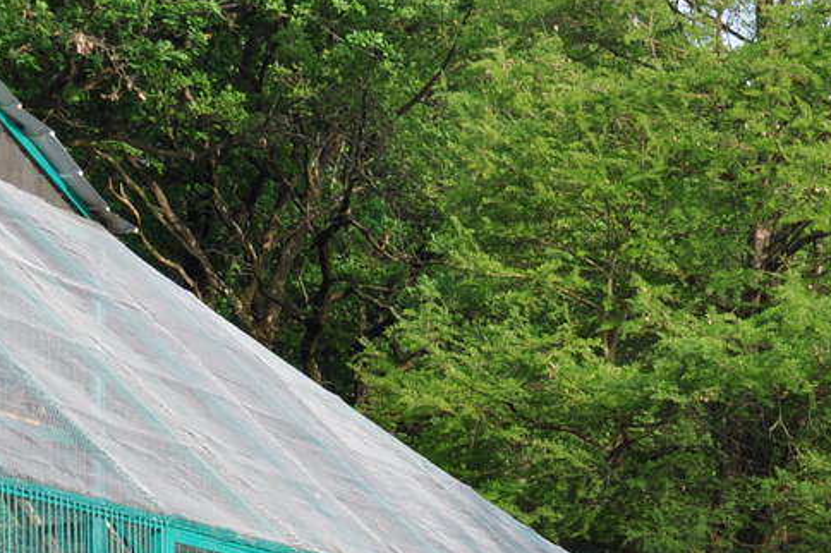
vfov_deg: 12.1
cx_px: 1092
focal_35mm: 109
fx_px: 2514
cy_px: 784
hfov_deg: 17.5
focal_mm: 22
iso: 200
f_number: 8
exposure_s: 1/200
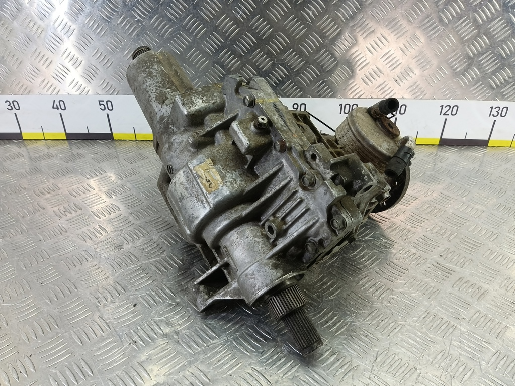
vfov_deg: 58.9
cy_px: 193
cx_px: 258
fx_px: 342
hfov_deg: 73.9
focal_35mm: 23
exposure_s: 1/50
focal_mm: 4.11
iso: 122
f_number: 1.6
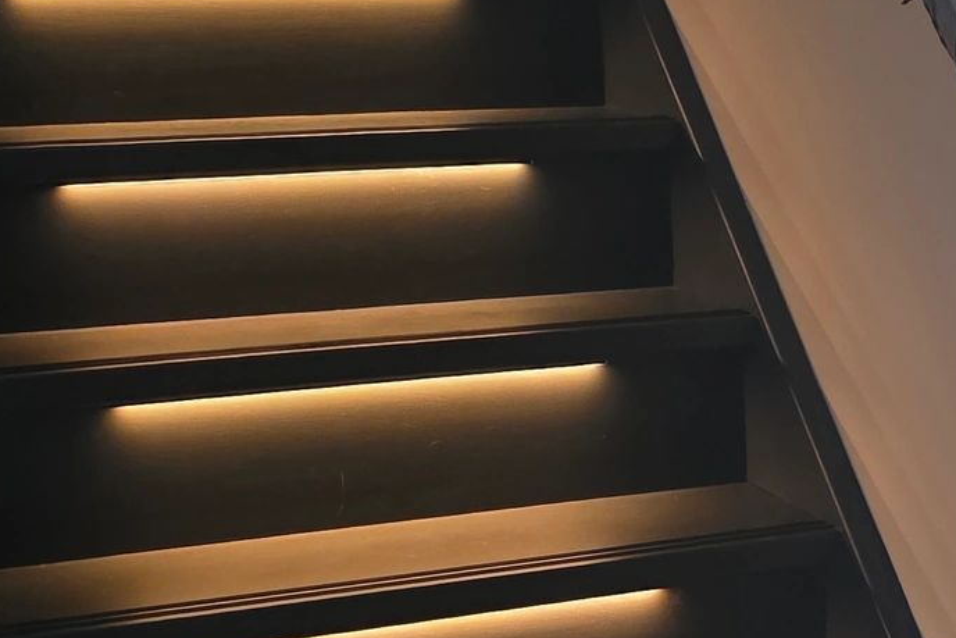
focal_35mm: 89
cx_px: 948
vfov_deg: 15.3
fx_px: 2364
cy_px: 498
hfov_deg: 22.0
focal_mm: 6.3
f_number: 1.7
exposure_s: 1/15.7
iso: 1250
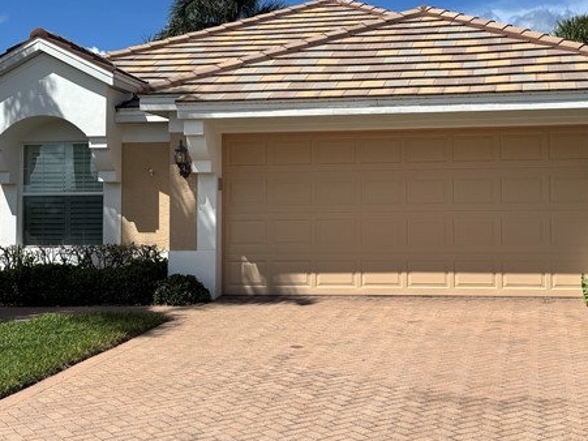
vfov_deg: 24.8
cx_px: 351
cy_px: 172
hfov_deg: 32.6
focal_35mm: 59
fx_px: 1002
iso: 50
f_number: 1.6
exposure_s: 1/5618
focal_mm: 5.96
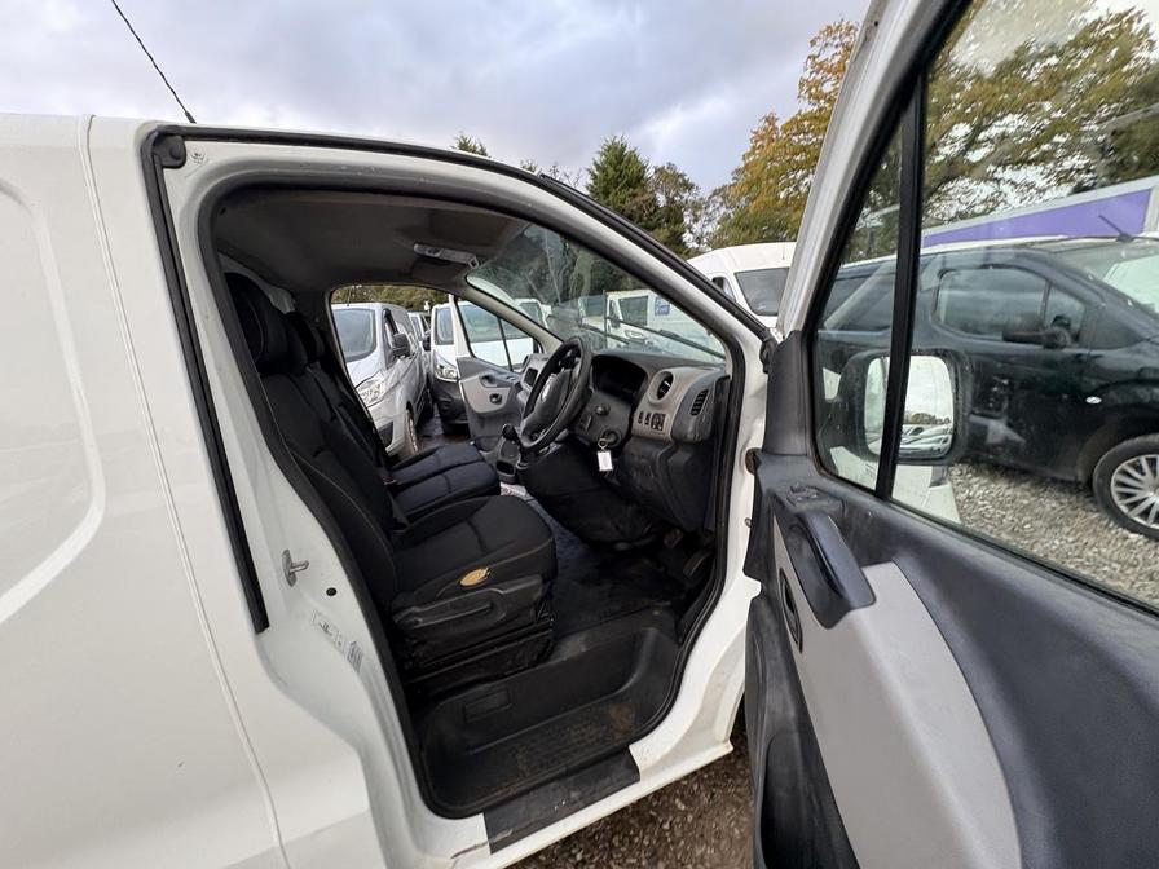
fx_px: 469
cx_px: 580
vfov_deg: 85.7
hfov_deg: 102.1
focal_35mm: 14
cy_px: 434
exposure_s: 1/99
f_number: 2.2
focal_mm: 2.22
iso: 160
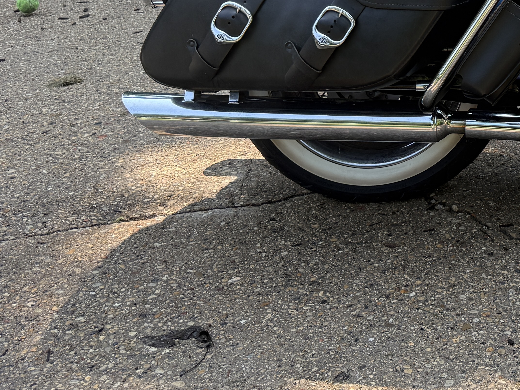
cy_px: 2
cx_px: 650
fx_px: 962
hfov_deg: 26.4
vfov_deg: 22.1
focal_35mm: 64
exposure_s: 1/695
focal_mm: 6.76
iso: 80
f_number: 1.78
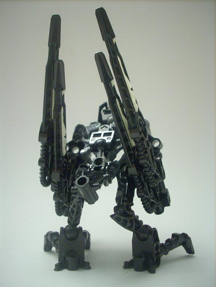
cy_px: 144
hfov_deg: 38.7
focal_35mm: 37
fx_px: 308
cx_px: 108
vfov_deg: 50.1
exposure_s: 1/4
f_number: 2.8
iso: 295
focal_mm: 6.2
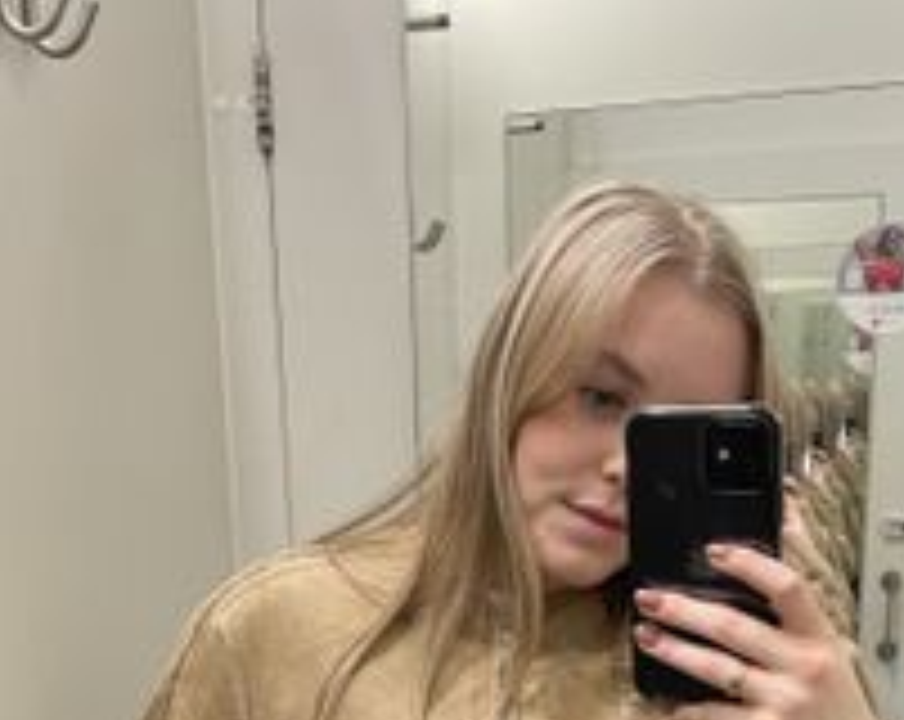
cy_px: 848
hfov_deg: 34.8
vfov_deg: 25.4
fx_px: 1442
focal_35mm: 54
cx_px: 495
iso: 125
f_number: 1.6
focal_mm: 4.2
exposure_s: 1/50
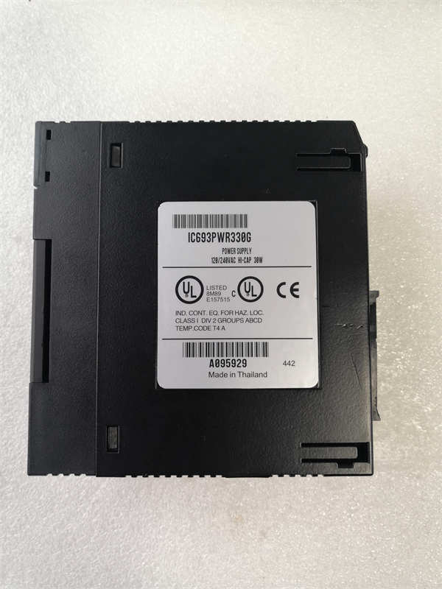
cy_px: 294
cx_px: 221
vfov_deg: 65.3
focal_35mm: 27
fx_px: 460
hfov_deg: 51.4
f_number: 1.8
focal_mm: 3.95
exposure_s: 1/50
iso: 125
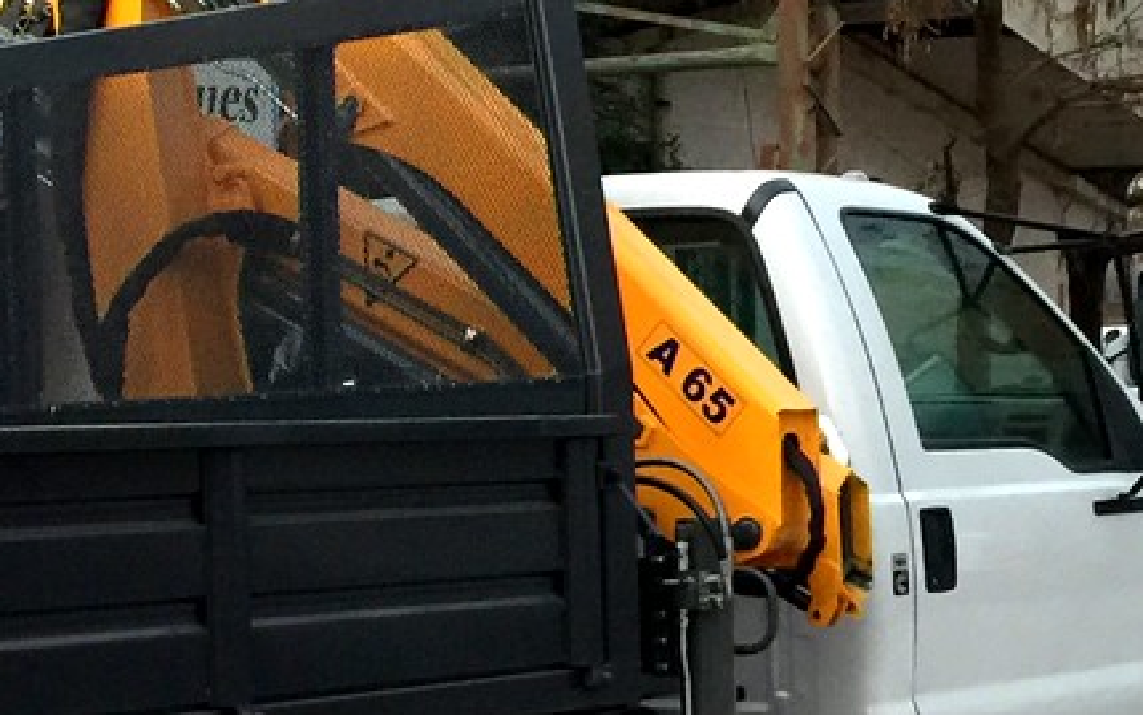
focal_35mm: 103
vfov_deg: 12.7
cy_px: 542
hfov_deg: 19.6
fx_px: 3209
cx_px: 0
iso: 80
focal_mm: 4.15
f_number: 2.2
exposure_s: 1/15
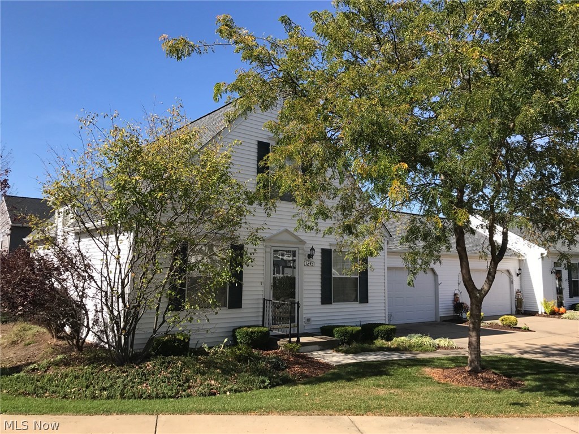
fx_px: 468
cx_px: 290
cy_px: 217
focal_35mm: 28
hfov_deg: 63.4
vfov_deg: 49.7
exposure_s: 1/1473
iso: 20
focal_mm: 3.99
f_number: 1.8
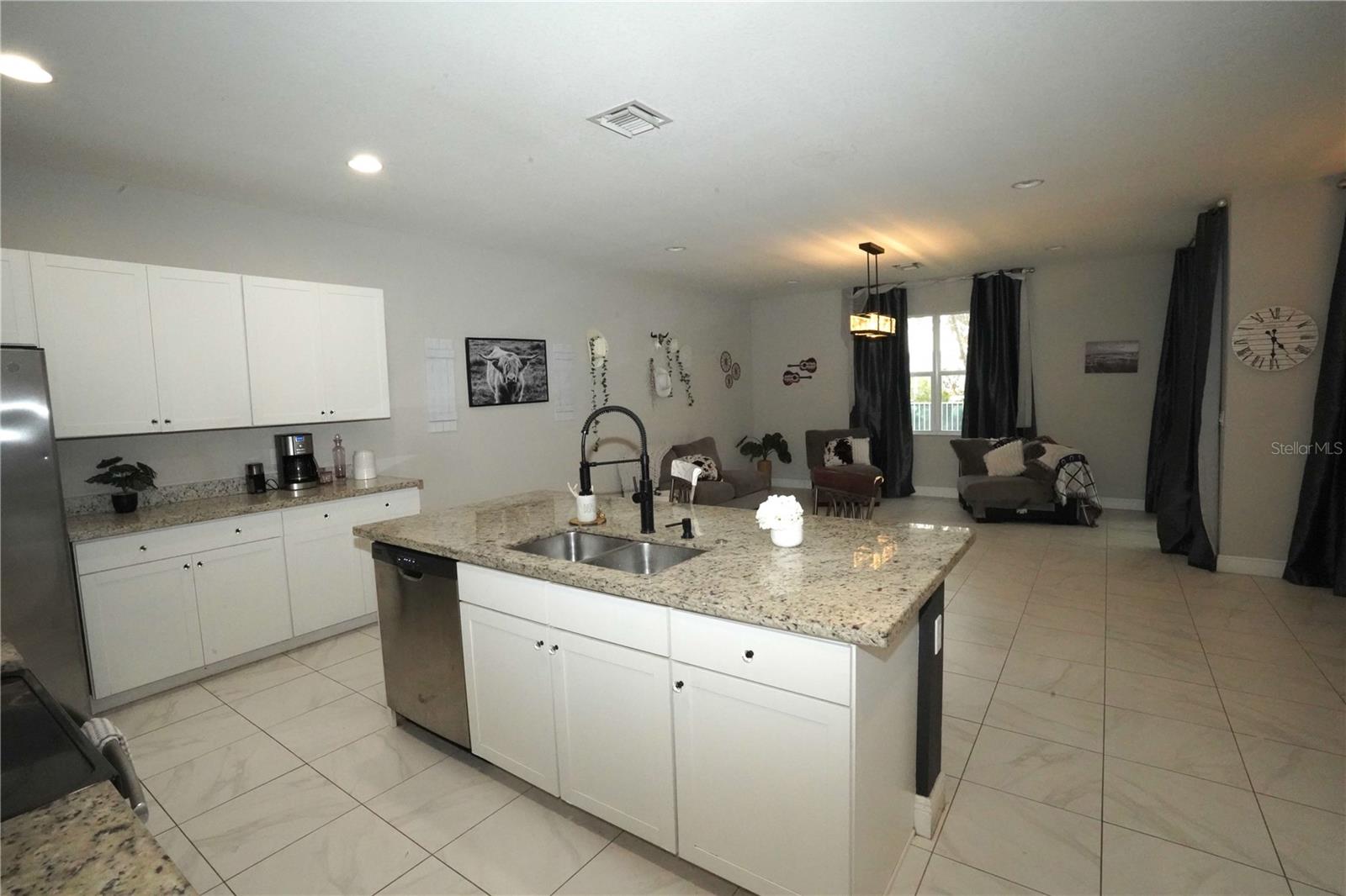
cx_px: 673
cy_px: 448
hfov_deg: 96.7
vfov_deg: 73.7
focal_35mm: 16
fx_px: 598
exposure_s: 1/60
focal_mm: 16
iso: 12800
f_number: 22
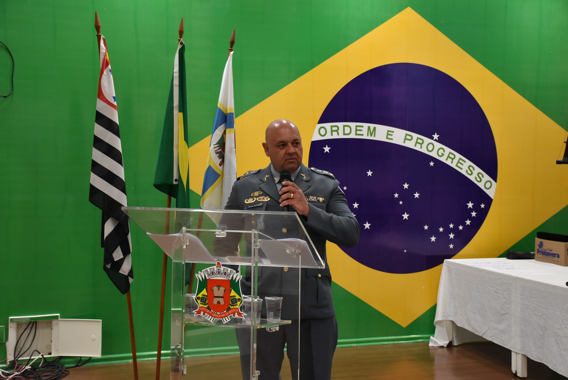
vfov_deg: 28.1
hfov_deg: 41.1
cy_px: 190
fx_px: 758
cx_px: 284
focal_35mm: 48
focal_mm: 32
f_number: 4
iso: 1250
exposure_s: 1/60
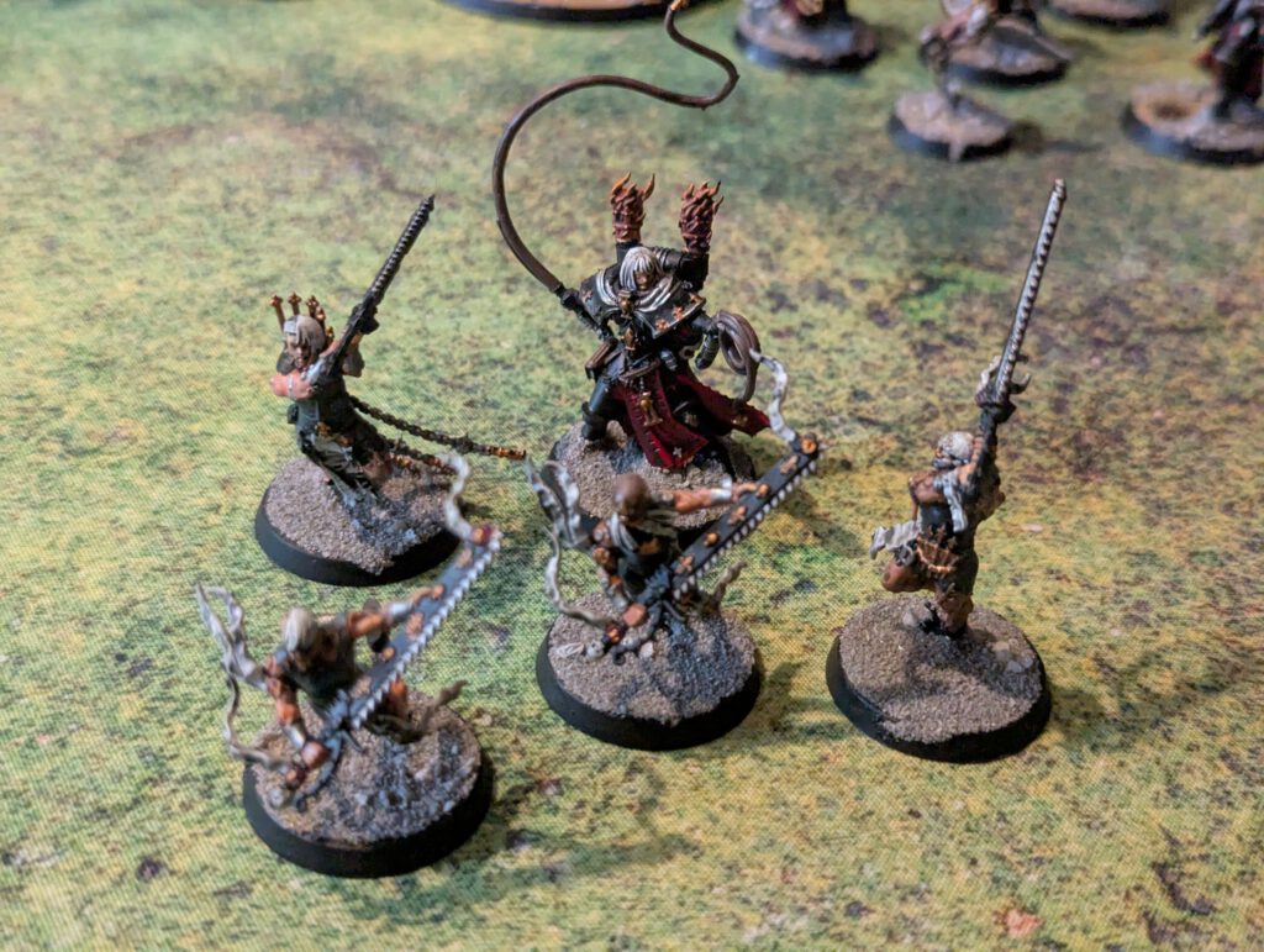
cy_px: 476
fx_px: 1755
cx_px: 632
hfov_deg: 39.6
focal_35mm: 48
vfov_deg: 30.3
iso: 2219
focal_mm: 6.81
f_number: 1.85
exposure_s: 1/50
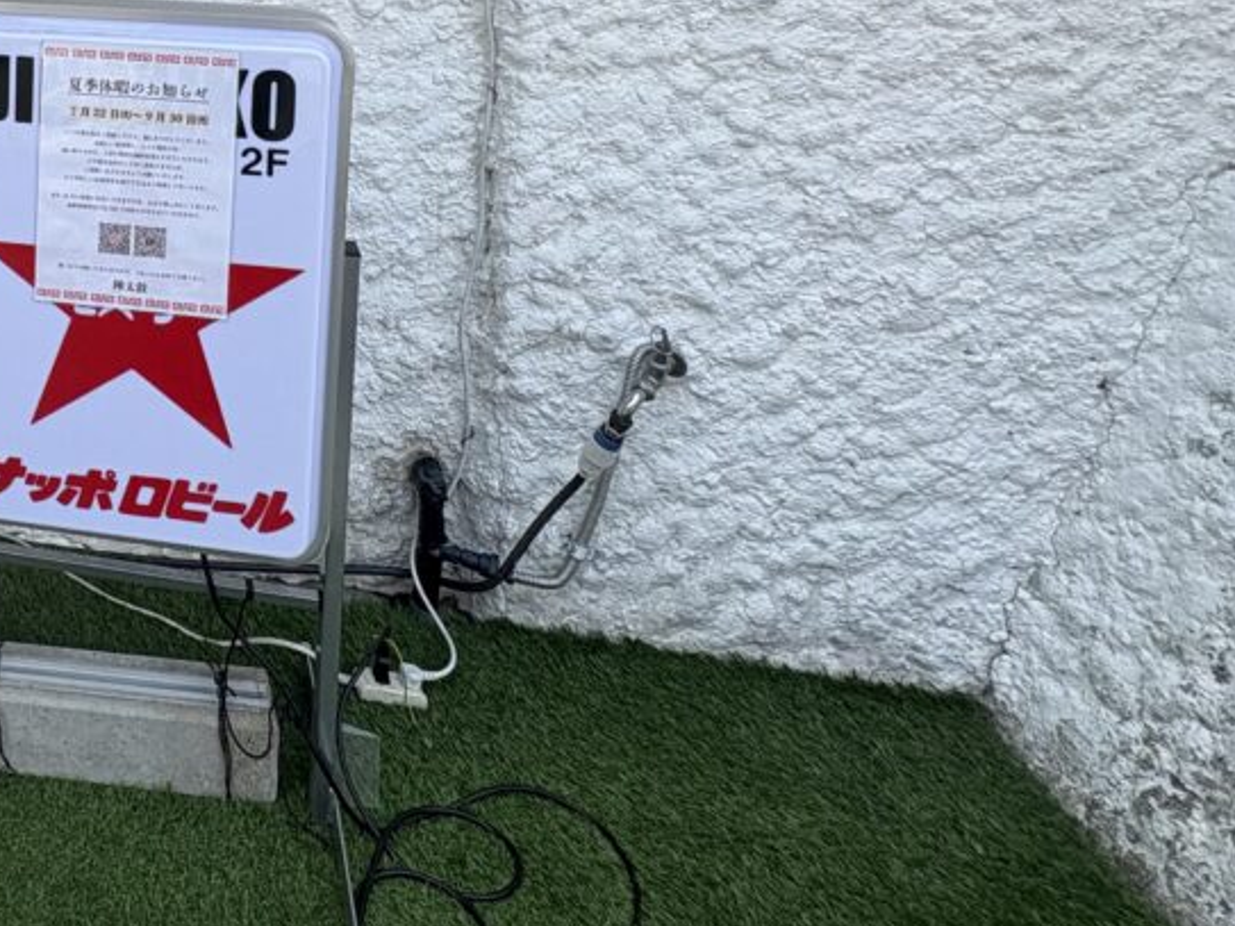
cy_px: -80
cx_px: -71
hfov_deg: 44.5
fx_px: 1177
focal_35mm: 33
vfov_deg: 36.6
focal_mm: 2.22
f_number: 2.2
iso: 40
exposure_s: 1/641
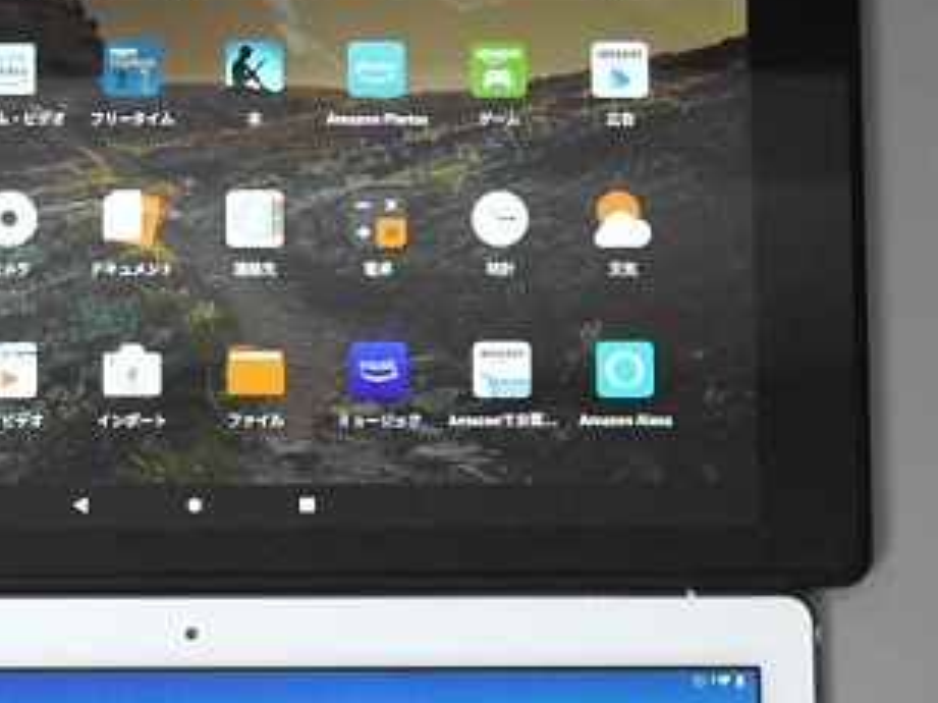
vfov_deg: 10.1
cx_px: 189
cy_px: 624
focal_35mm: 146
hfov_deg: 13.5
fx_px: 3955
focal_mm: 28
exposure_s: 1/60
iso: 2000
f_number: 5.2
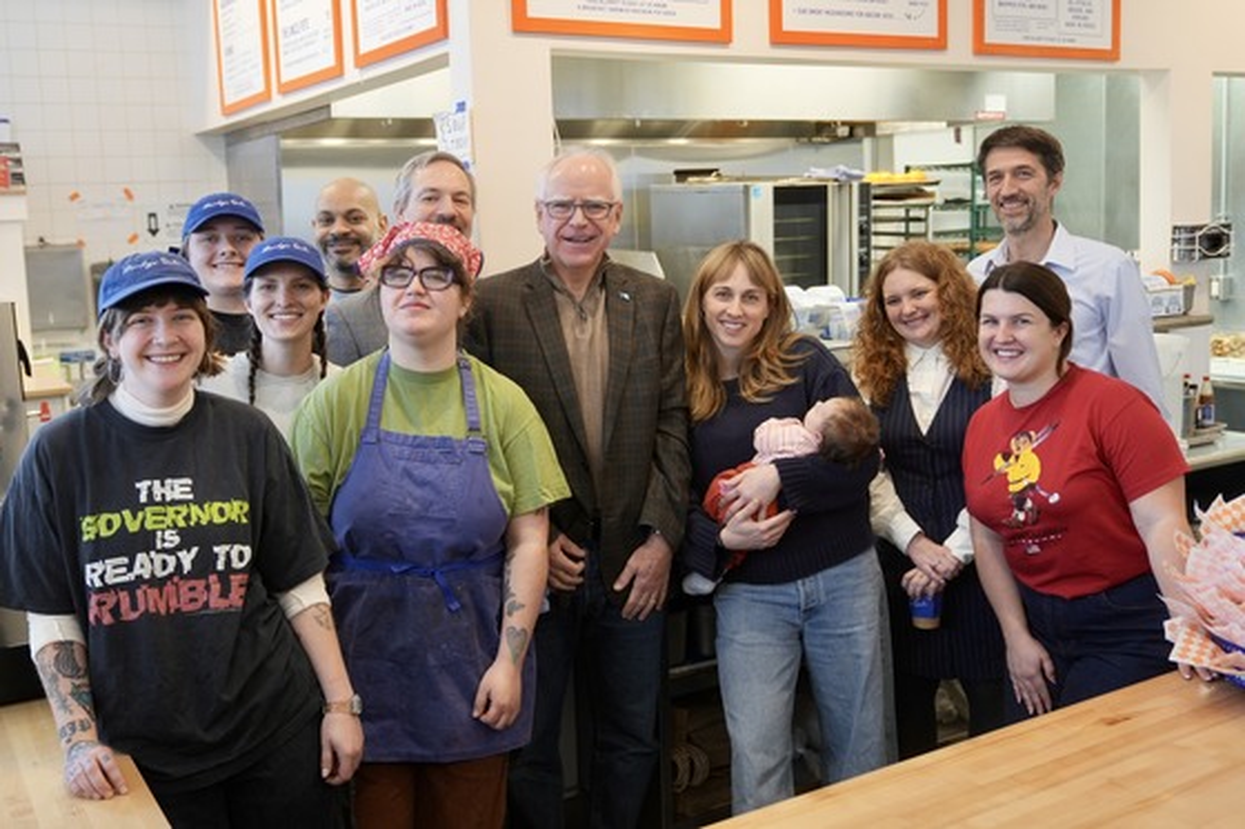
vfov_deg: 41.1
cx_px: 622
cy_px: 414
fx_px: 1106
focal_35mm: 32
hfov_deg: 58.7
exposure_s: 1/50
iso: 320
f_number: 2.8
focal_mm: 32
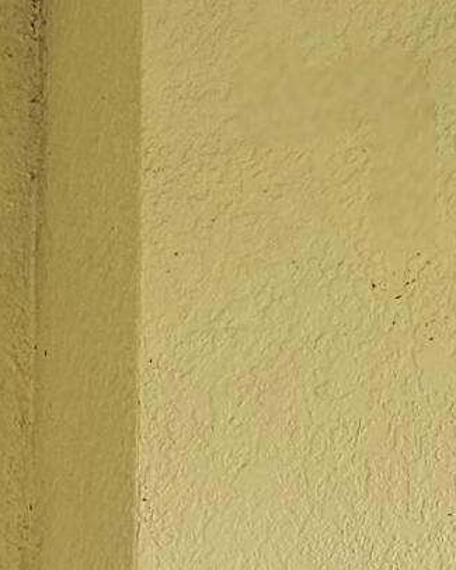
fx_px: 2799
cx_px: -222
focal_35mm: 166
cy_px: 1209
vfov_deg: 10.5
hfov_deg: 9.1
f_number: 1.7
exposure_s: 1/208
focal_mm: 6.3
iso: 50
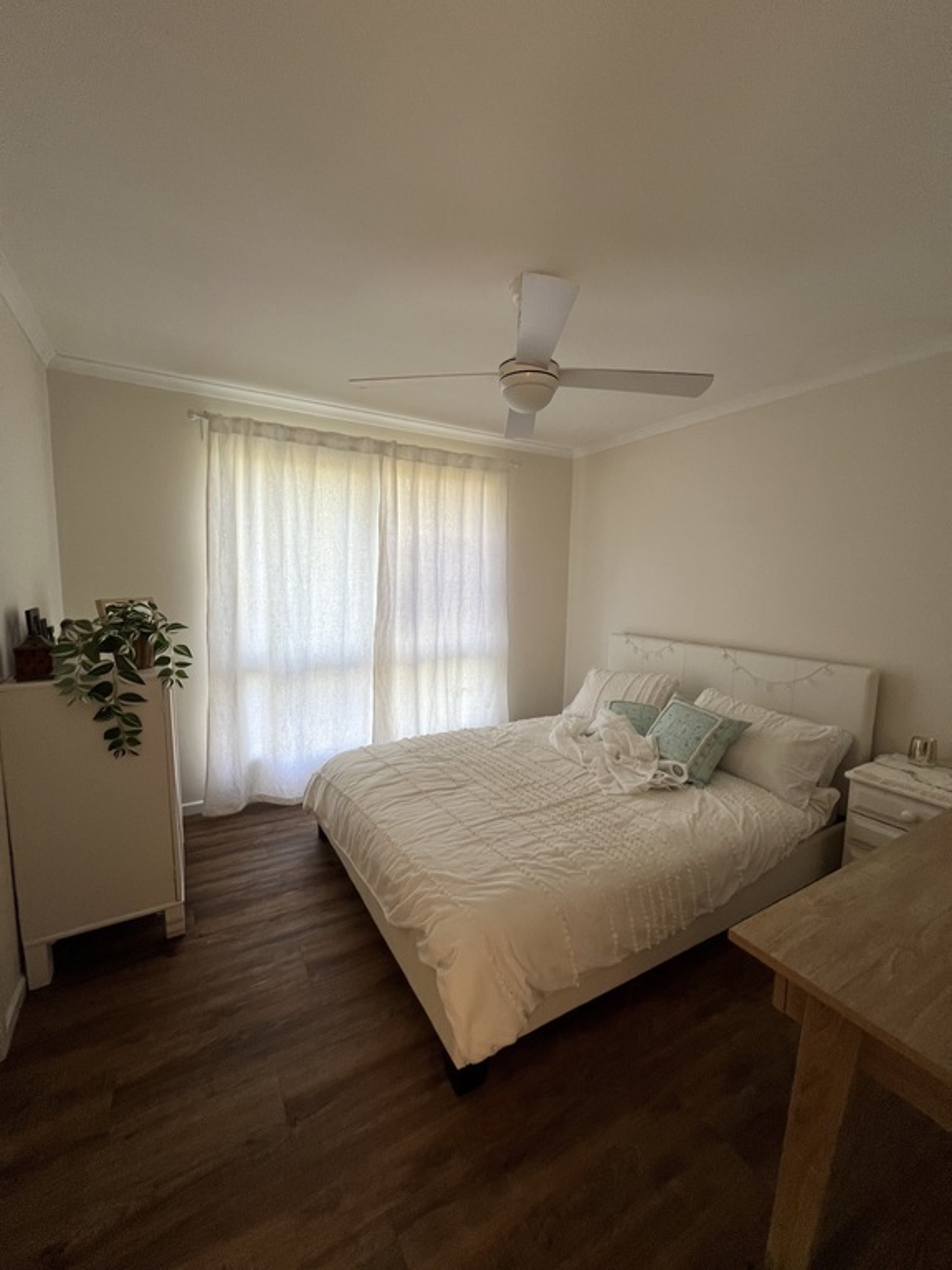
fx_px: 477
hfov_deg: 89.9
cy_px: 635
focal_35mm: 13
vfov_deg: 106.2
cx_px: 476
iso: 160
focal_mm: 1.57
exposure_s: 1/99
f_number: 1.8
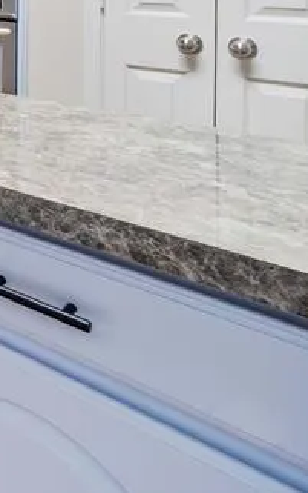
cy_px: -18
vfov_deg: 42.3
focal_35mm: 39
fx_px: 523
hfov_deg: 18.6
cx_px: -325
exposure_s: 1/2.5
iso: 100
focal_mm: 12
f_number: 11
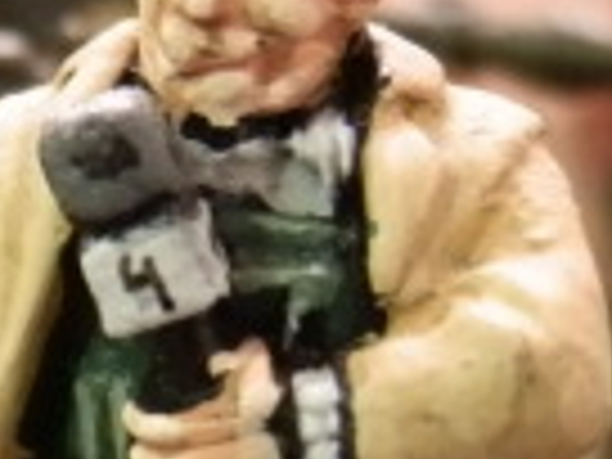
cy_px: 576
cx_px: -252
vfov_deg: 6.1
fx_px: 4261
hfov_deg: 8.1
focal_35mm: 241
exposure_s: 1/8
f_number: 3.7
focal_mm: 10.99
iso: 400
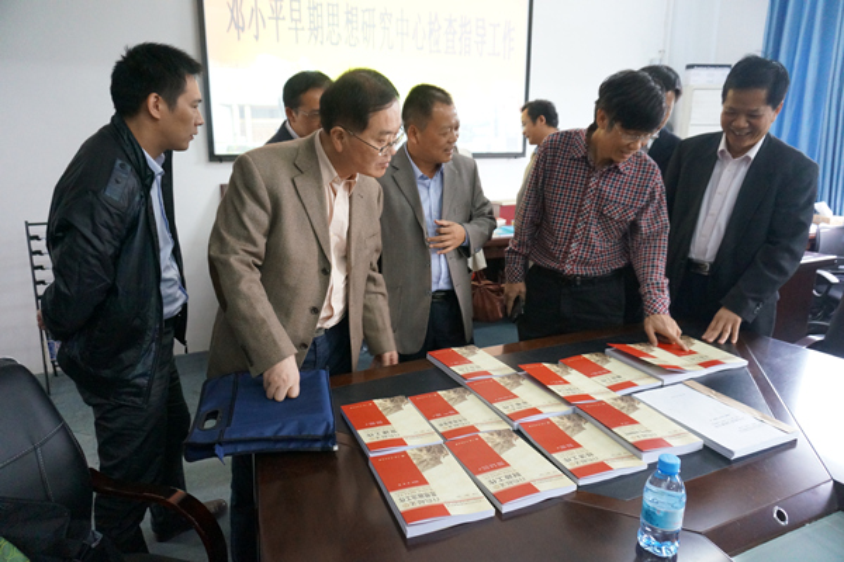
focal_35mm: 24
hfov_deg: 73.7
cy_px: 281
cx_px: 422
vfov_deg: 53.1
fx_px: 563
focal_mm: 16
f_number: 3.5
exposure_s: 1/100
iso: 3200
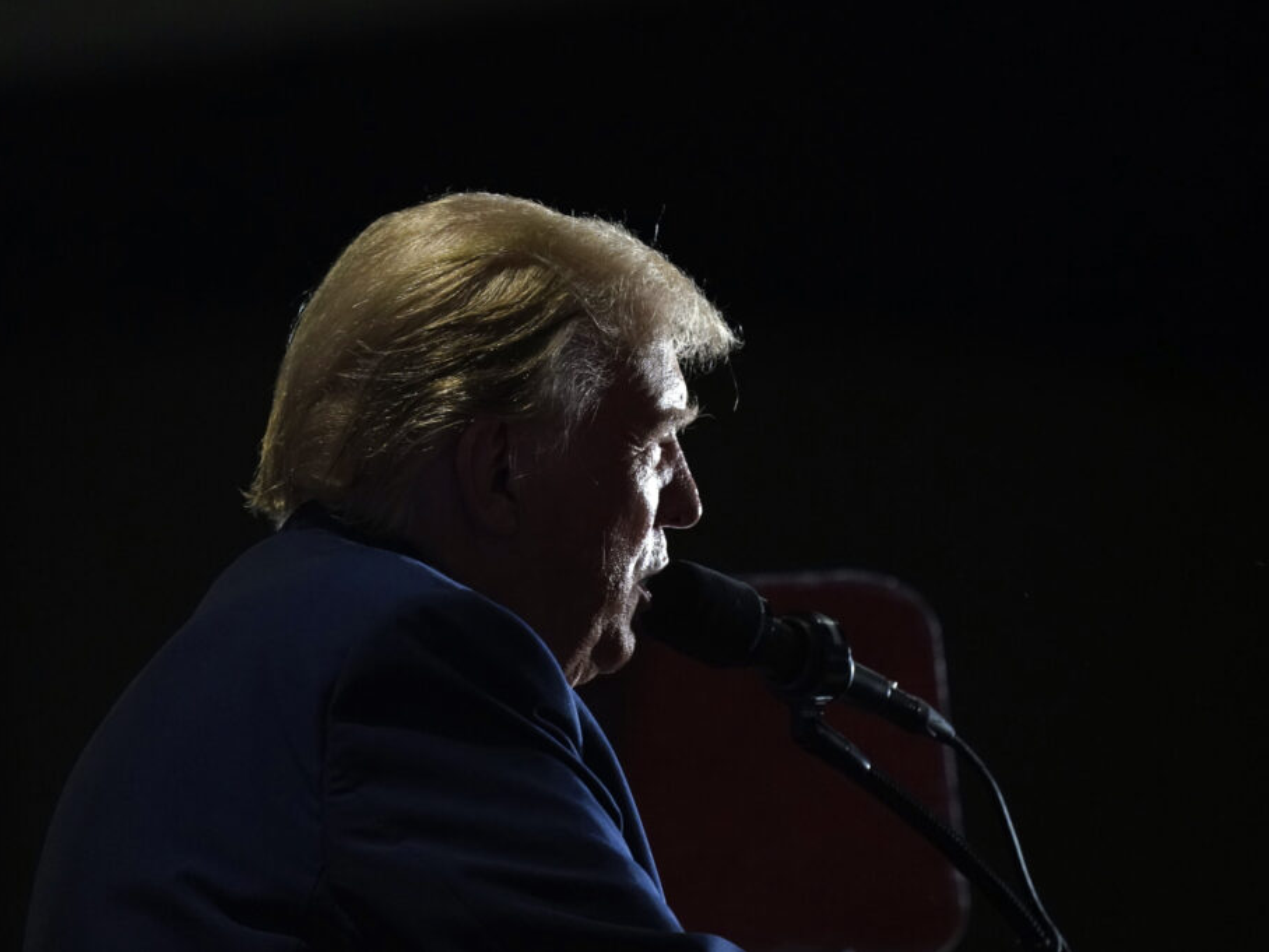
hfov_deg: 4.6
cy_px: 476
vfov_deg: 3.4
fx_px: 15910
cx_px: 665
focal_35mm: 434
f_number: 5.6
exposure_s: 1/320
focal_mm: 400
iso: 3200
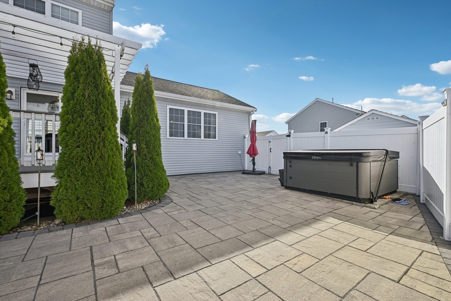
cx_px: 226
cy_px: 150
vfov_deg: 73.8
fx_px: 200
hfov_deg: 96.7
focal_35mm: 16
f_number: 8
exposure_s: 1/200
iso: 100
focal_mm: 16
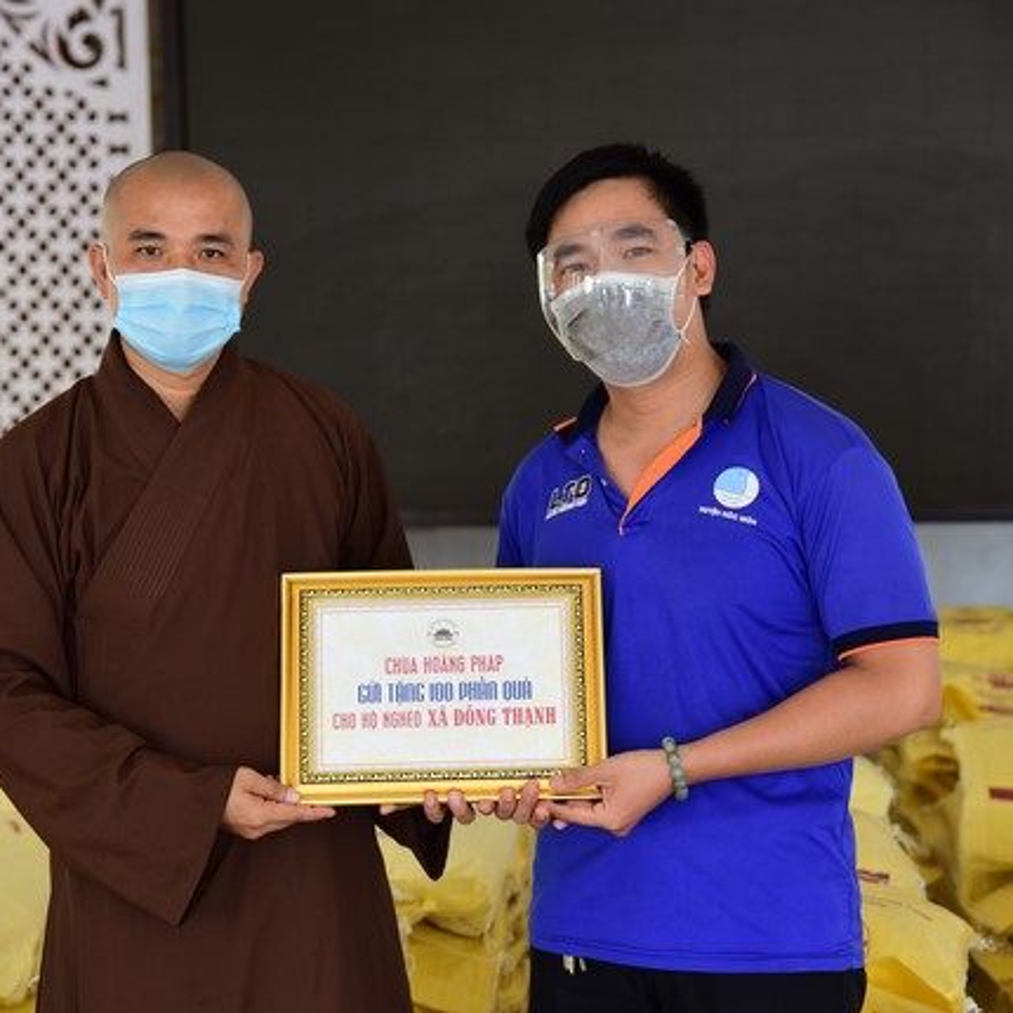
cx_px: 478
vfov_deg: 14.3
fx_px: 4039
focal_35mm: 122
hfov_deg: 14.3
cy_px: 506
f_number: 5.6
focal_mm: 95
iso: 500
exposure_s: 1/50
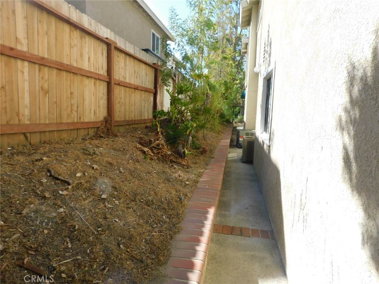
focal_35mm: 23
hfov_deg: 73.9
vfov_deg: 58.9
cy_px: 142
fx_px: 252
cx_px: 190
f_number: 3
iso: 125
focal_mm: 4
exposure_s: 1/640
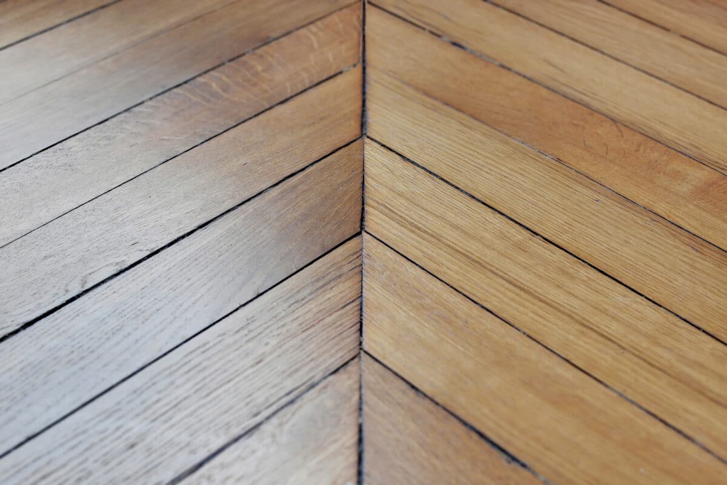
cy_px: 242
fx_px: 1050
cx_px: 364
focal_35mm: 52
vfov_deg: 26.0
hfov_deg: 38.2
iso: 200
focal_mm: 35
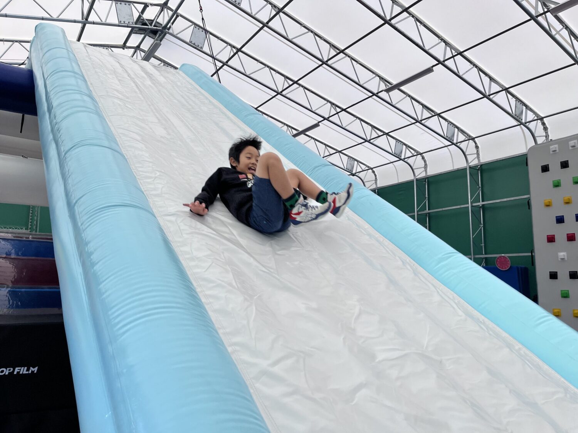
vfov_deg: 53.1
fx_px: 434
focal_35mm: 26
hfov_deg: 67.3
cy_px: 216
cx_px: 289
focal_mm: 5.1
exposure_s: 1/336
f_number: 1.6
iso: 50
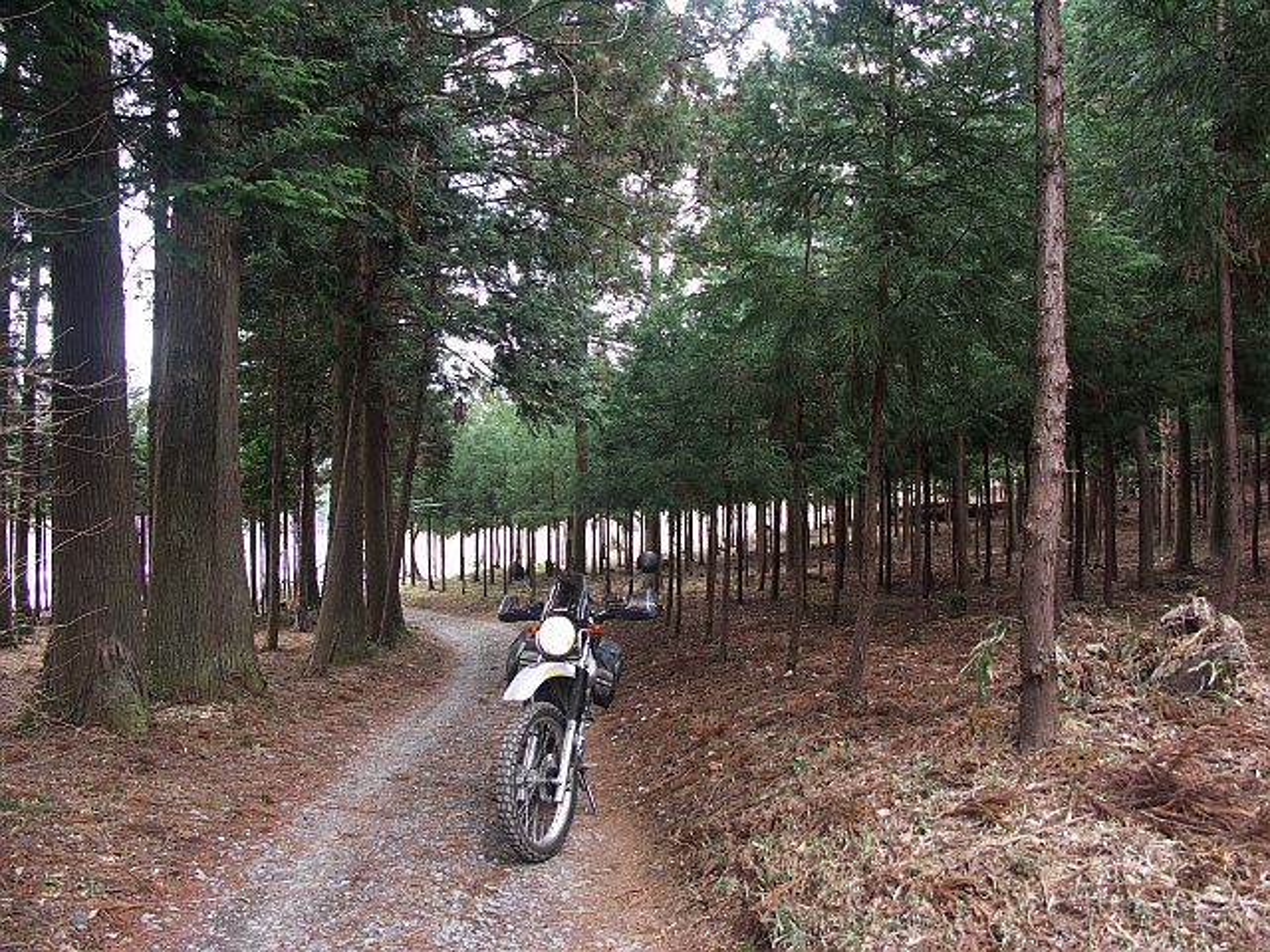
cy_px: 476
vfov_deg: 49.7
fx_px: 1027
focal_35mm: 28
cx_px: 635
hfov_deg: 63.4
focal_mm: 7.2
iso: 100
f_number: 2.8
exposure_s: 1/30
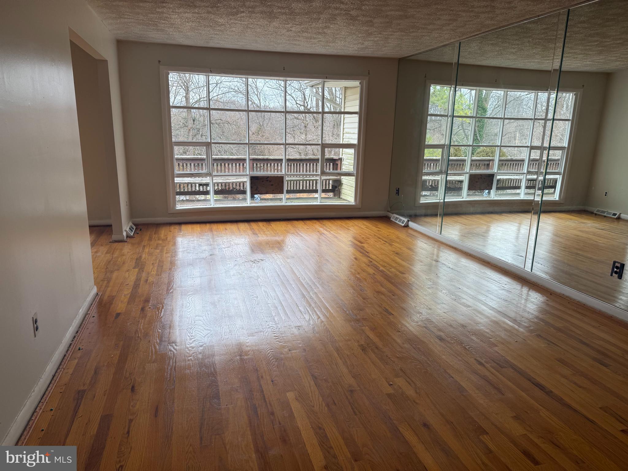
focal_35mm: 24
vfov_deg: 56.8
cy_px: 236
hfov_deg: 71.6
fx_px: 435
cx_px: 314
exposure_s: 1/121
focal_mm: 6.76
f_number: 1.78
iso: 64
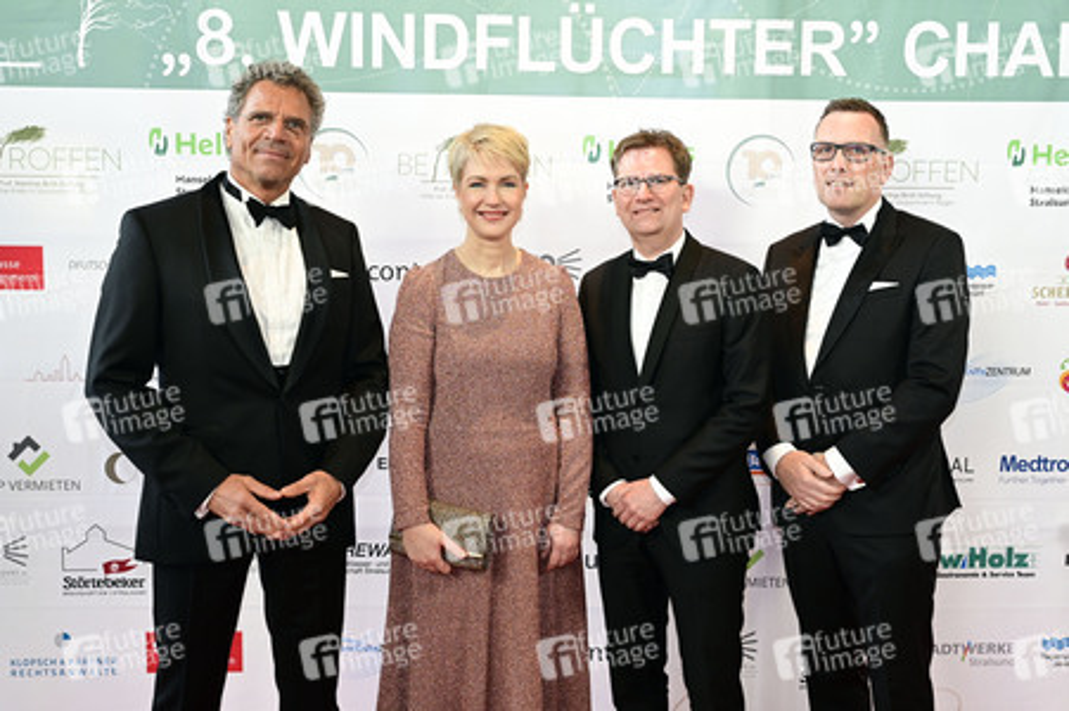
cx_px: 534
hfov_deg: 53.2
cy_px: 356
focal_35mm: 36
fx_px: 1068
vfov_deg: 36.8
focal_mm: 36
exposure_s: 1/200
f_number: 4.5
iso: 1250
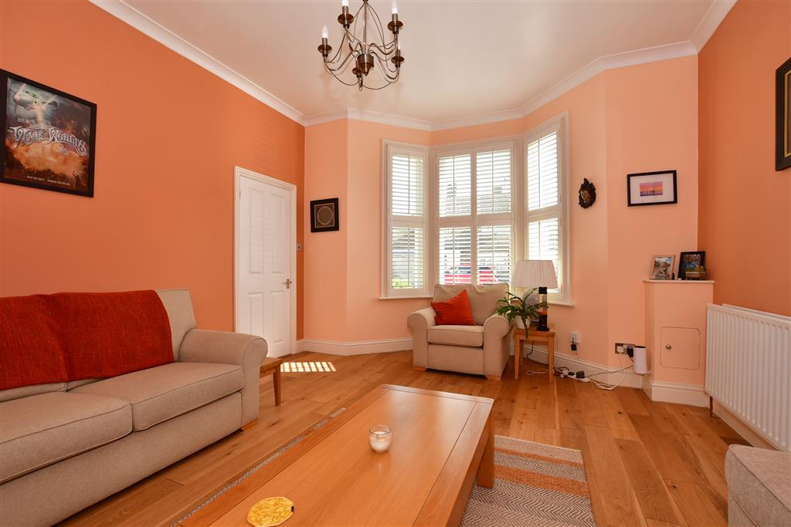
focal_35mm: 18
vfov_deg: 67.4
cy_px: 264
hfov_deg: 90.0
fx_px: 396
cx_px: 396
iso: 200
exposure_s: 1/50
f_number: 8
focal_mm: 12
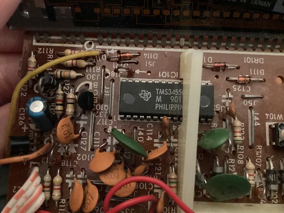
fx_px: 254
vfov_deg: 45.4
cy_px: 106
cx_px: 142
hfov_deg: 58.4
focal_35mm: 31
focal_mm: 3.3
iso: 800
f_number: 2.4
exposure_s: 1/24
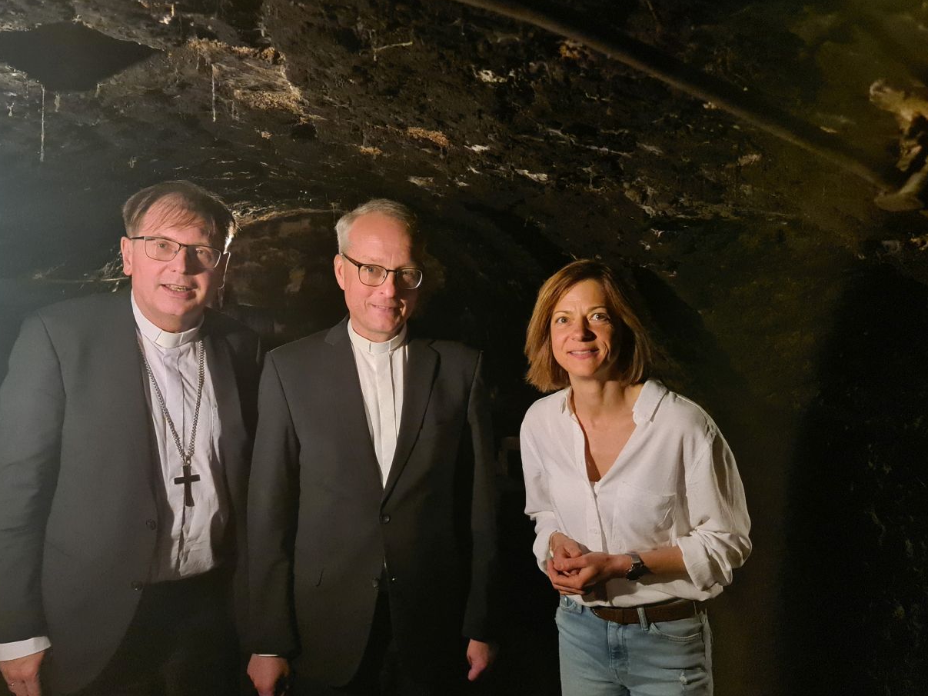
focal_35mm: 29
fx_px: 777
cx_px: 419
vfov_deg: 48.2
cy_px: 375
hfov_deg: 61.5
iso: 1600
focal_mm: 7
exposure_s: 1/50
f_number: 1.8
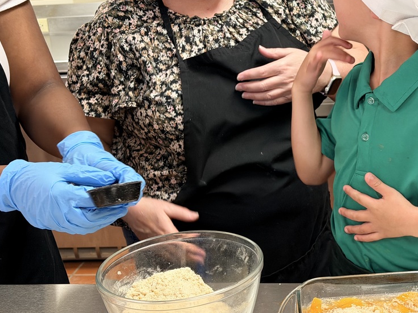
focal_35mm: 67
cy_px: 149
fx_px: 809
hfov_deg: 28.9
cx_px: 264
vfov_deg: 21.9
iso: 125
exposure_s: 1/60
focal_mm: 6.76
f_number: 1.78
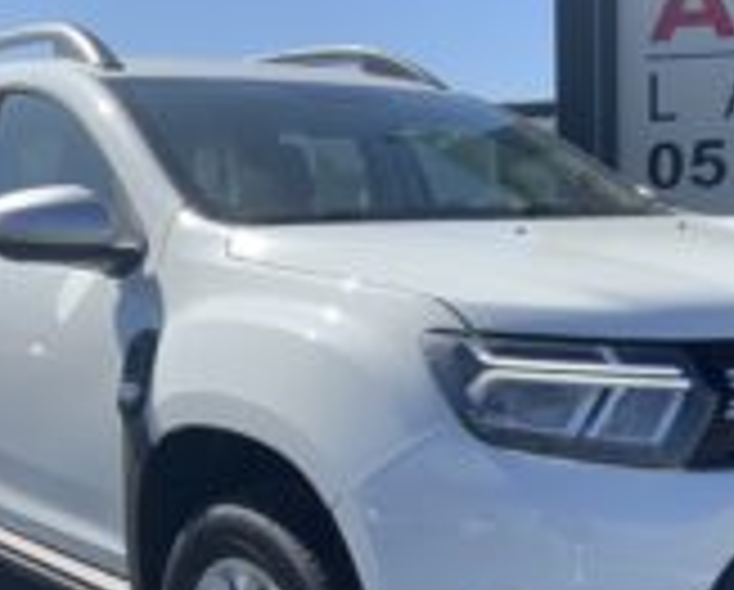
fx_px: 1415
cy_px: 457
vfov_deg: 23.3
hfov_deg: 29.0
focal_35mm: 65
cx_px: 439
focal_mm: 3
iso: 20
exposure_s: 1/2058
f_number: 1.8
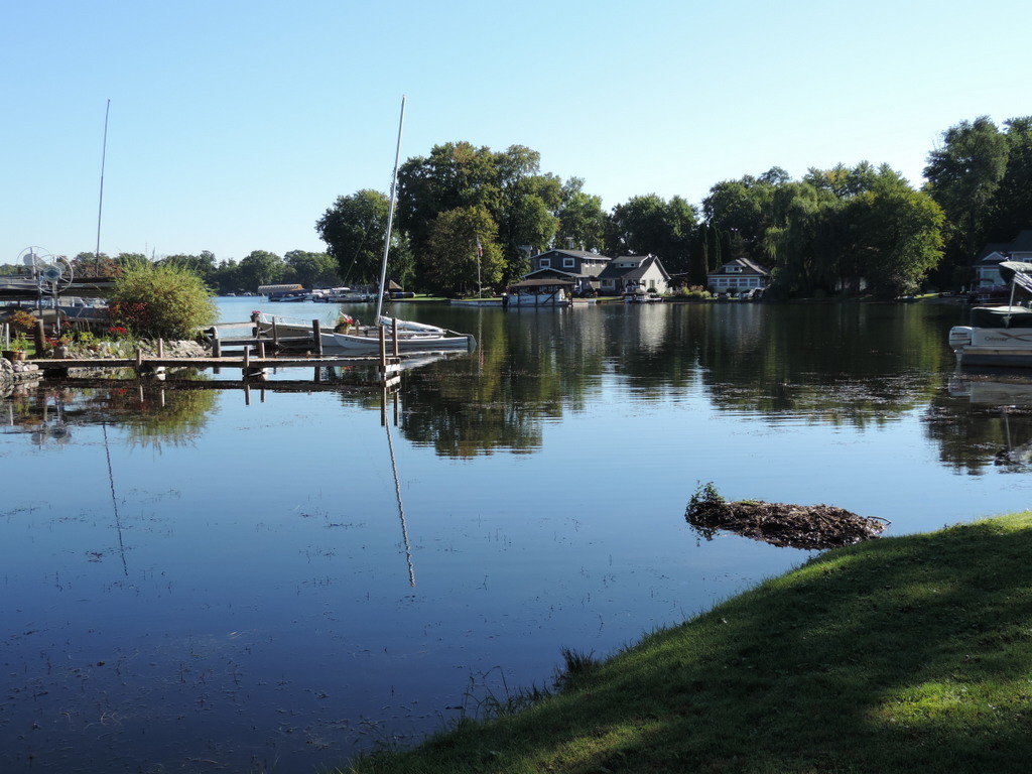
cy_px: 387
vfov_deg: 36.0
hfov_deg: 46.8
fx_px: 1193
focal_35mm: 40
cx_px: 516
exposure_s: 1/640
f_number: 3.3
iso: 80
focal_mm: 7.1
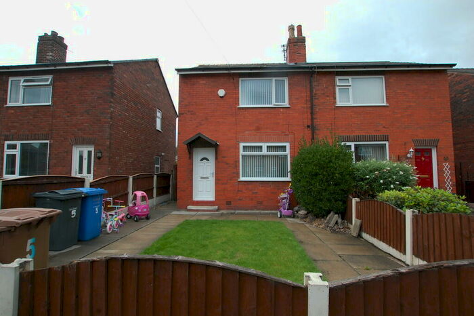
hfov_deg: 100.4
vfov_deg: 77.3
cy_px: 158
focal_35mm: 15
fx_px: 197
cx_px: 237
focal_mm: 10
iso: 400
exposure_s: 1/250
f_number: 8
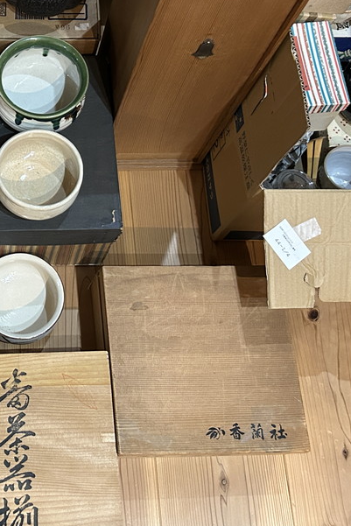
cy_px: 194
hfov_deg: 23.7
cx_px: -22
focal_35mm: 54
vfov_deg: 36.6
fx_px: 789
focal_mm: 5.7
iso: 500
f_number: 1.5
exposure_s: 1/60
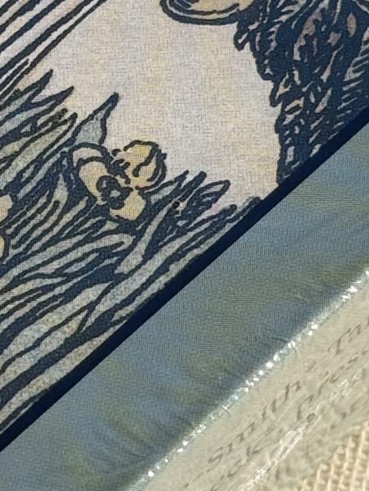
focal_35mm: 205
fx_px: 2911
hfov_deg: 7.2
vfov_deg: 9.6
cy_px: 49
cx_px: 91
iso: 64
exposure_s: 1/2342
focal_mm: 6.76
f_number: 1.78
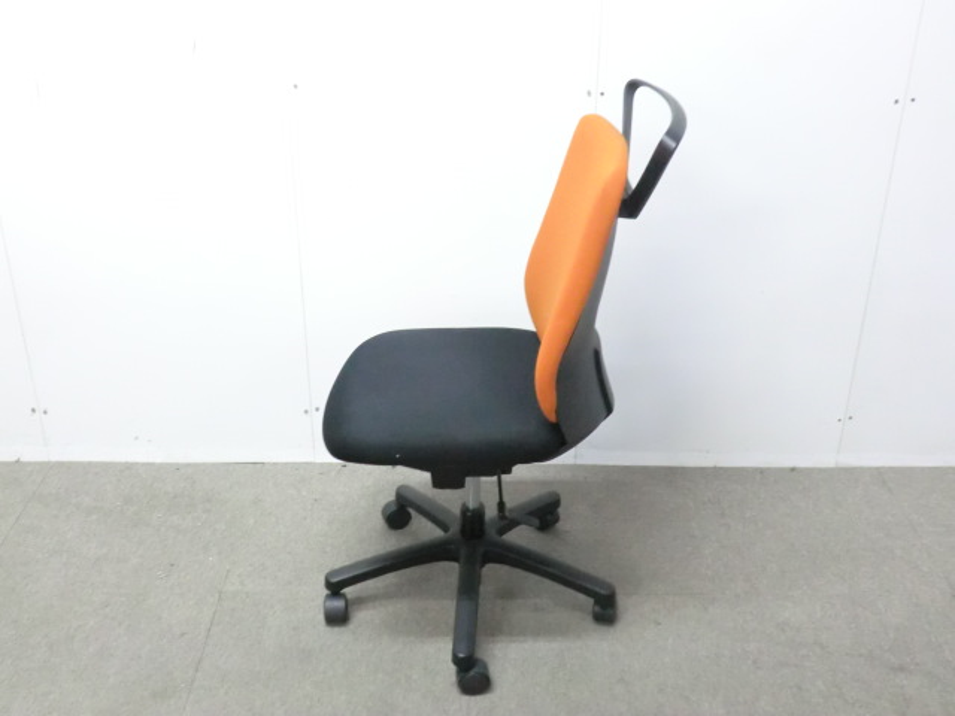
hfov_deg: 49.0
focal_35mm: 38
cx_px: 478
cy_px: 358
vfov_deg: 37.7
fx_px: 1048
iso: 800
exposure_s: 1/25
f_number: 3.9
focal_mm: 6.9
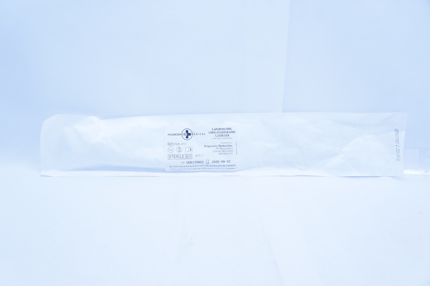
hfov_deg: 59.5
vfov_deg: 41.6
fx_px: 376
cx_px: 215
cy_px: 143
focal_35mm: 32
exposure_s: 1/200
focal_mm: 21
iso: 800
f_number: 5
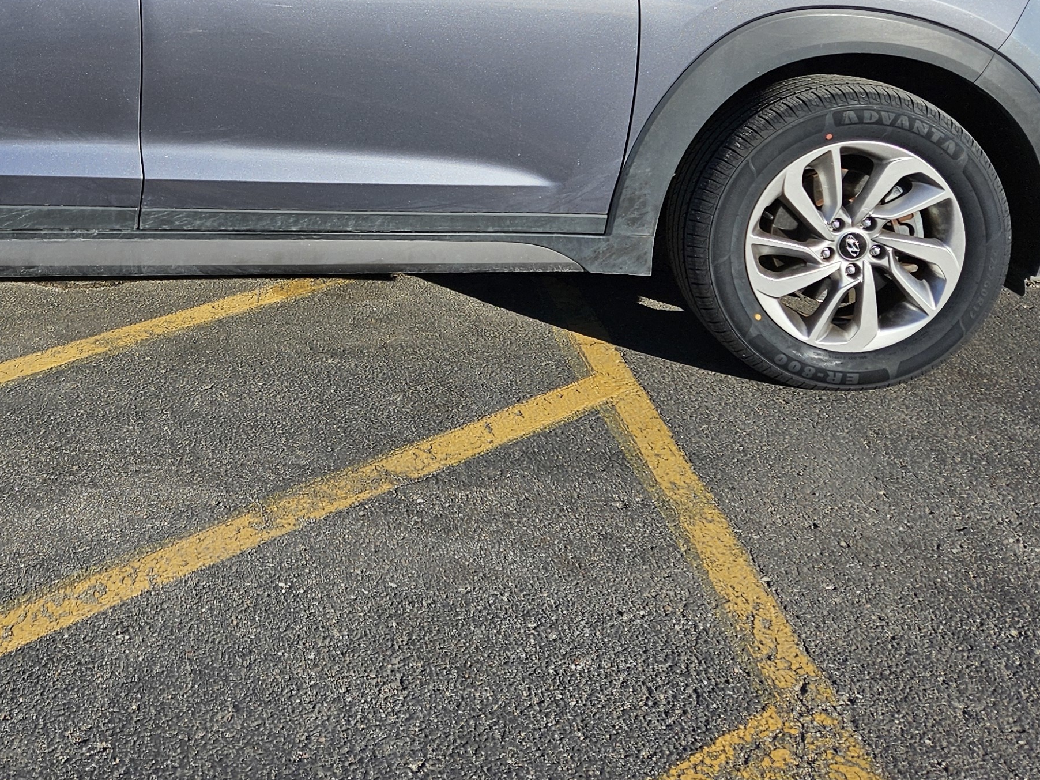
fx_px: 1532
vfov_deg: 26.4
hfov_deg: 35.8
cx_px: 162
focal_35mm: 51
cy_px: -74
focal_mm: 5.4
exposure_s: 1/2180
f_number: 1.8
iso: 25
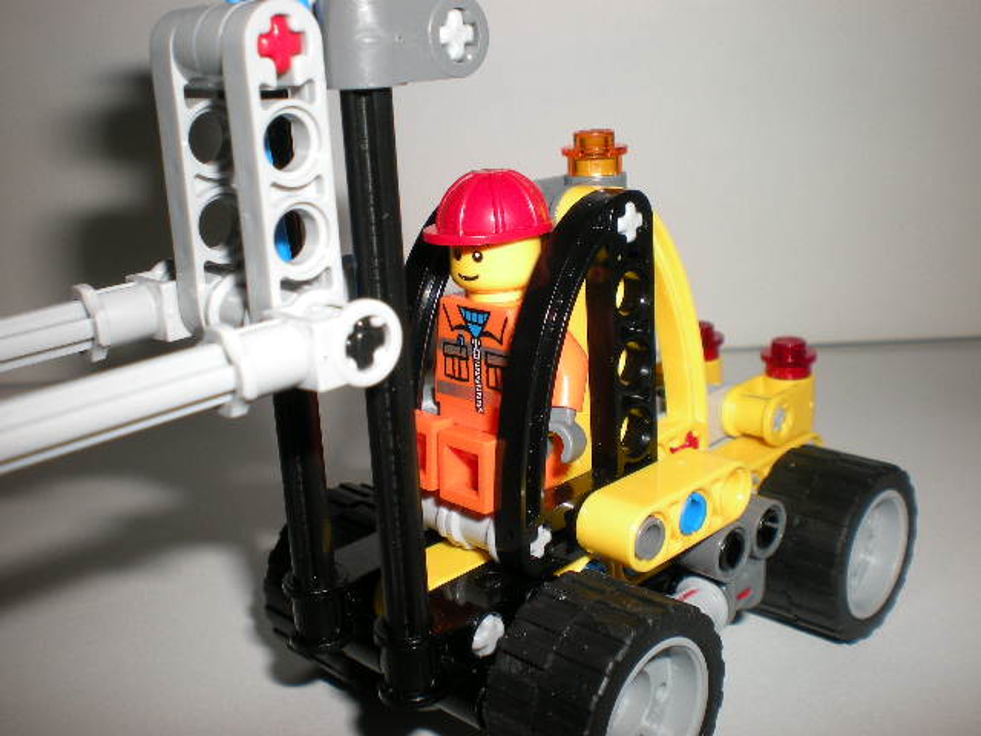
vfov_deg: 37.7
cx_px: 490
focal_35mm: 38
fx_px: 1077
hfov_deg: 49.0
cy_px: 368
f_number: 4.6
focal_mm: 6.3
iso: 64
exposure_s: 1/60
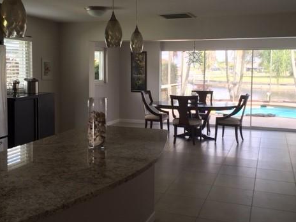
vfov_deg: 35.9
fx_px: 342
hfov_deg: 46.8
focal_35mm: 40
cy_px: 92
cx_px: 145
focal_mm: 4.15
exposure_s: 1/40
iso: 25
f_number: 2.2
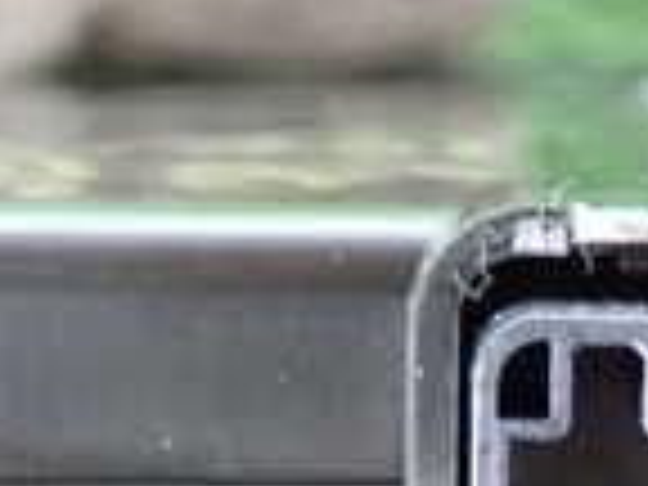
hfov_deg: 9.3
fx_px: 3894
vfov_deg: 7.1
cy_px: 495
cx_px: 873
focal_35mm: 208
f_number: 3.2
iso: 800
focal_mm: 9.01
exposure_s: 1/20
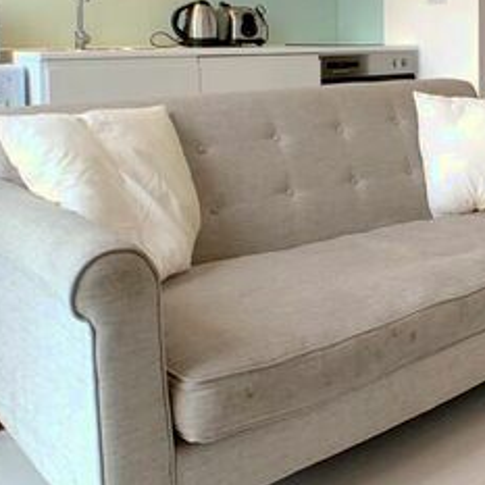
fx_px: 1094
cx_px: 581
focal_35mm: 69
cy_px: 70
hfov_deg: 23.0
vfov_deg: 24.4
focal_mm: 4.25
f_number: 1.8
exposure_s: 1/100
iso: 32
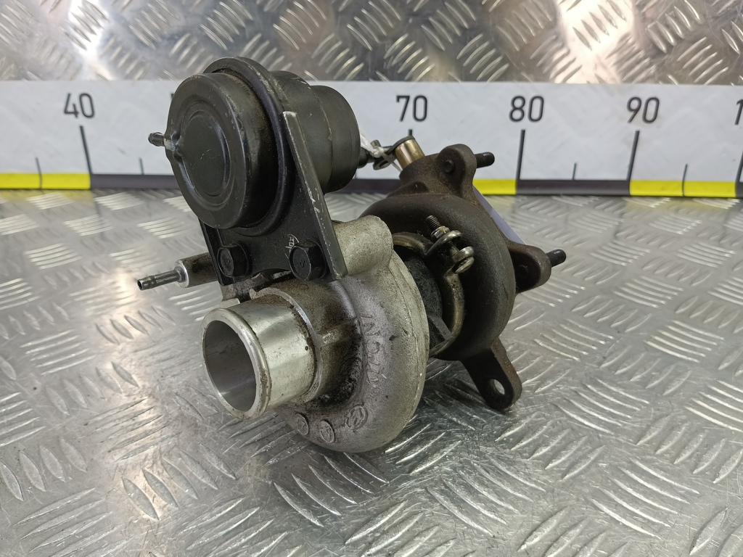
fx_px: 580
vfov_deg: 51.4
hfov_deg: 65.3
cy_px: 278
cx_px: 372
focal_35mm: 27
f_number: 1.6
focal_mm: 4.11
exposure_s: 1/50
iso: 150
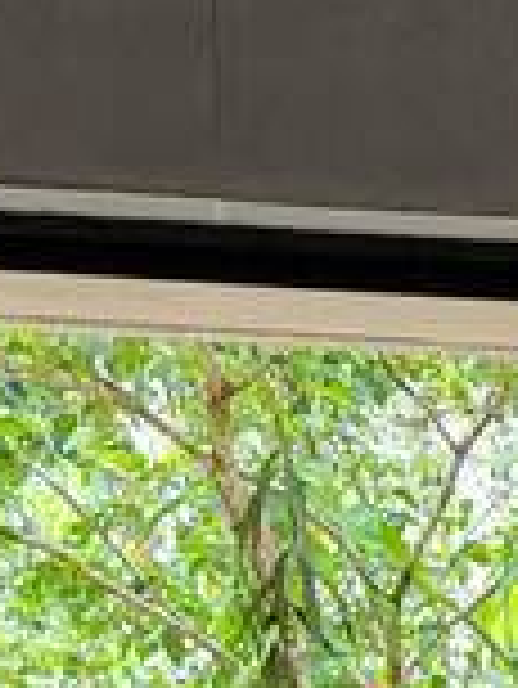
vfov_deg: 9.2
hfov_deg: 7.9
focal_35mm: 183
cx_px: 820
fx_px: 3646
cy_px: 1875
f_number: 1.8
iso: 250
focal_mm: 5.4
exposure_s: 1/120
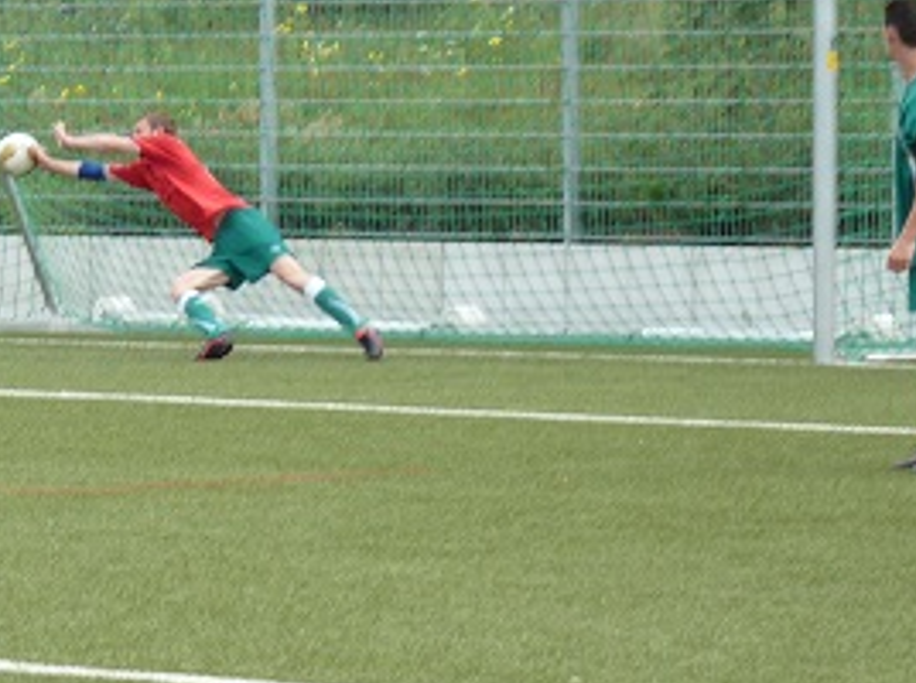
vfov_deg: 5.0
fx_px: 7819
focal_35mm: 296
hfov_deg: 6.7
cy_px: 172
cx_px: 80
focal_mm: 21
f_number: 4.4
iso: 80
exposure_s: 1/125
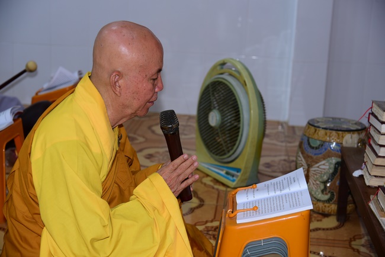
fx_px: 663
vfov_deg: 21.9
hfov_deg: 32.4
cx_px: 192
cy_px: 128
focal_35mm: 62
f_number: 4
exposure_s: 1/60
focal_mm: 62
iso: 320
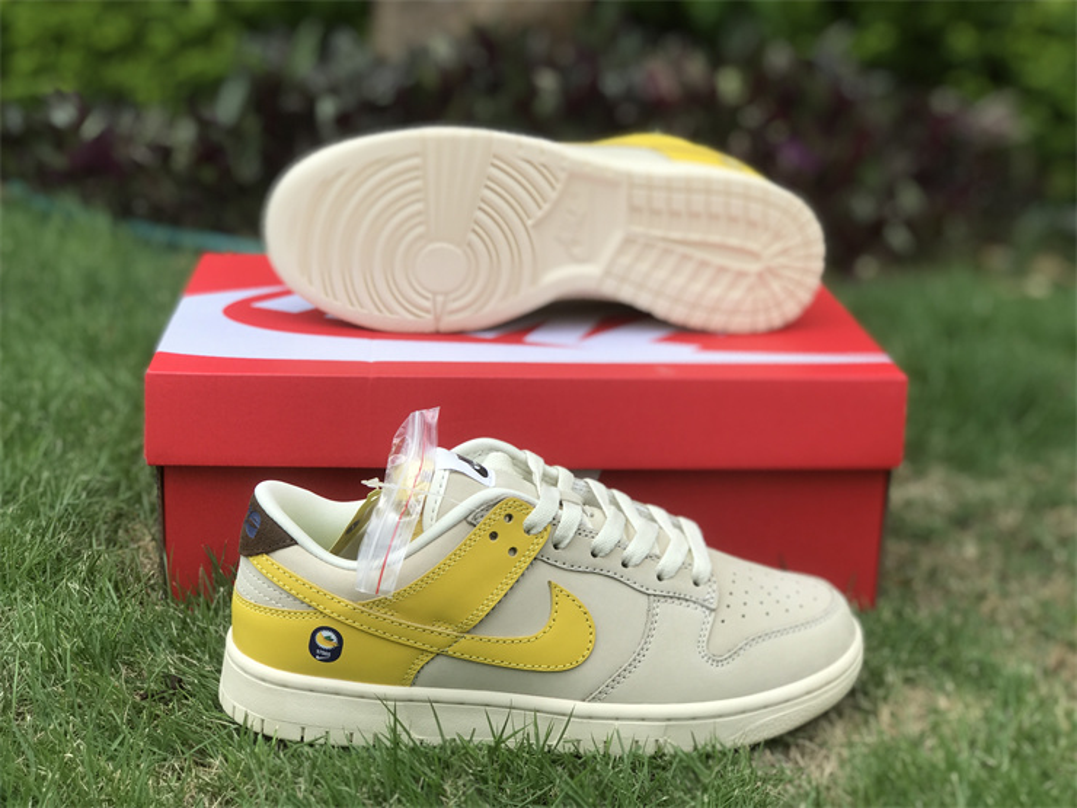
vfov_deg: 25.7
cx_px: 538
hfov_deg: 33.8
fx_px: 1773
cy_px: 404
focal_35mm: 57
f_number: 2.8
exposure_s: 1/317
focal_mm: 6.6
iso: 20
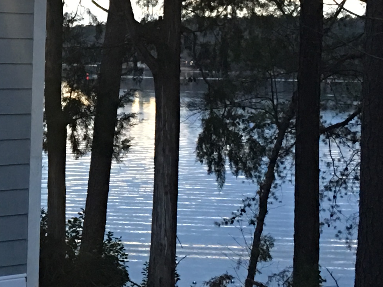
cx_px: -49
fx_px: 1316
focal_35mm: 119
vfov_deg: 12.4
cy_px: 58
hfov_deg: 16.0
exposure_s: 1/4
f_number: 2.2
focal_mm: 4.15
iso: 50
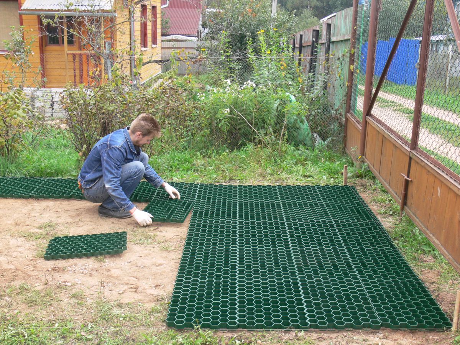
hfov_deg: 43.9
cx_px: 230
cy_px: 172
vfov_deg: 33.6
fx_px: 571
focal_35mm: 43
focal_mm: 9
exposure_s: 1/50
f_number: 4
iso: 80
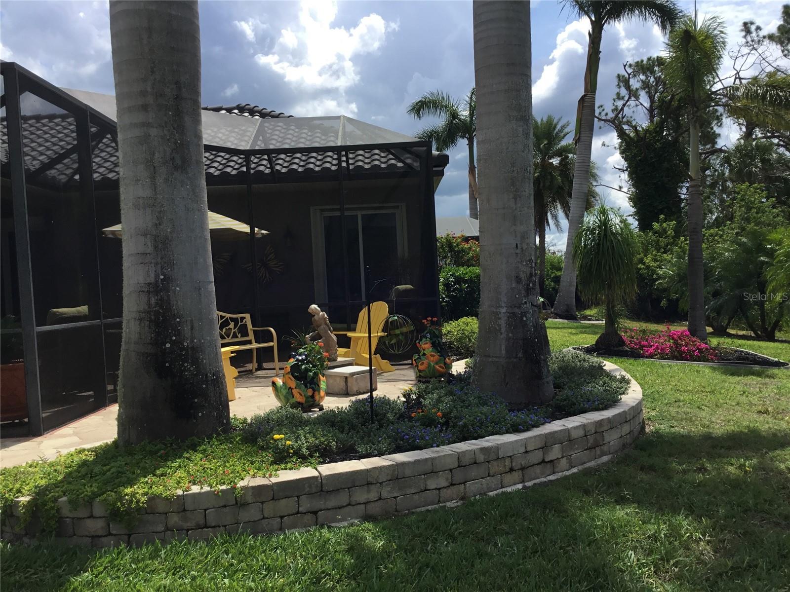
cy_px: 296
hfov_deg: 58.4
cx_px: 395
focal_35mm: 31
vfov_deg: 45.4
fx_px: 707
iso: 25
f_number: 2.4
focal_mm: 3.3
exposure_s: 1/1481
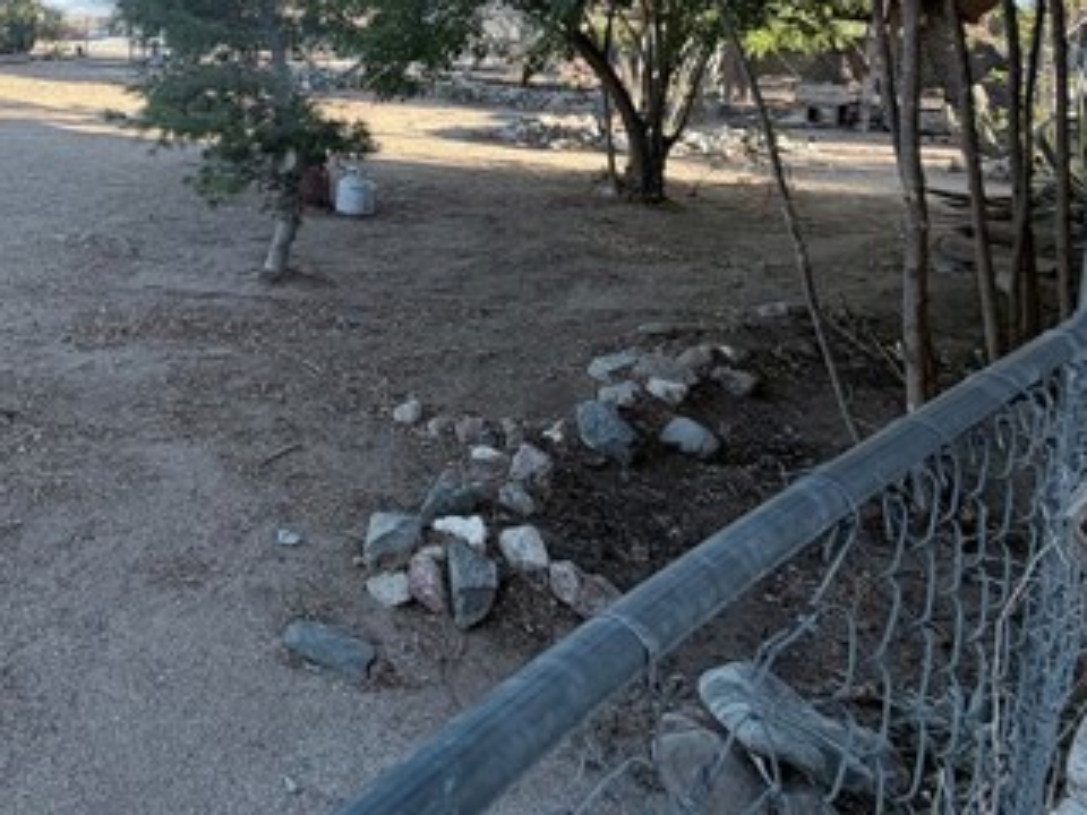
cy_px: 109
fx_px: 879
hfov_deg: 53.1
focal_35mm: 28
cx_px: 54
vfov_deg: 45.8
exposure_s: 1/549
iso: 40
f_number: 2.2
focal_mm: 2.22
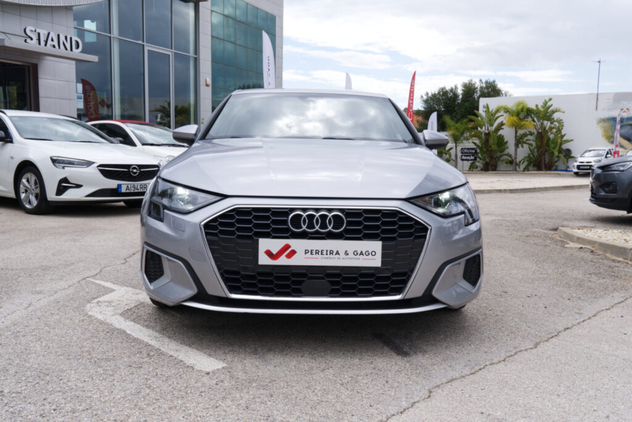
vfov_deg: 42.3
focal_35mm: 31
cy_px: 211
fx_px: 544
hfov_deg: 60.3
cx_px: 316
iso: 160
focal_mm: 20.9
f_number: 9
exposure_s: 1/180
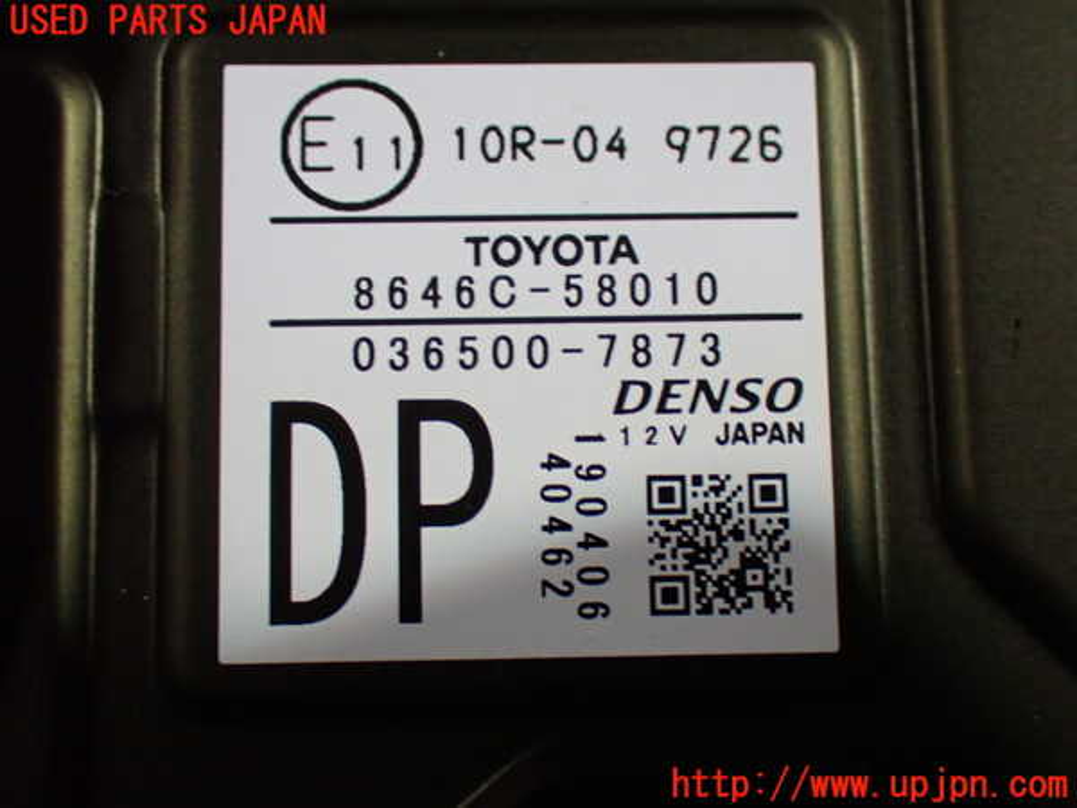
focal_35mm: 50
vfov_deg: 29.1
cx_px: 538
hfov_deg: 38.2
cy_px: 404
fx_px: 1556
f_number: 3.2
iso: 800
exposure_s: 1/60
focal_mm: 9.01
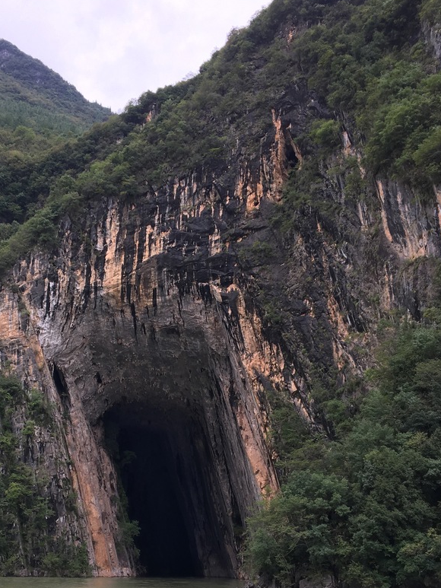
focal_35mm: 45
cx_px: 167
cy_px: 360
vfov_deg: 41.8
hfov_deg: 32.1
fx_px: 764
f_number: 2.2
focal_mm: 4.15
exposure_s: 1/159
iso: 25
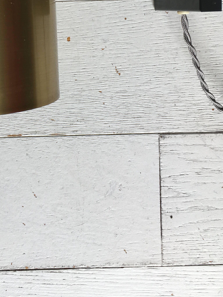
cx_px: 43
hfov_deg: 25.2
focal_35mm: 57
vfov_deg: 32.3
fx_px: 489
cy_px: 36
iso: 25
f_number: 2.2
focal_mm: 4.15
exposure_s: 1/158
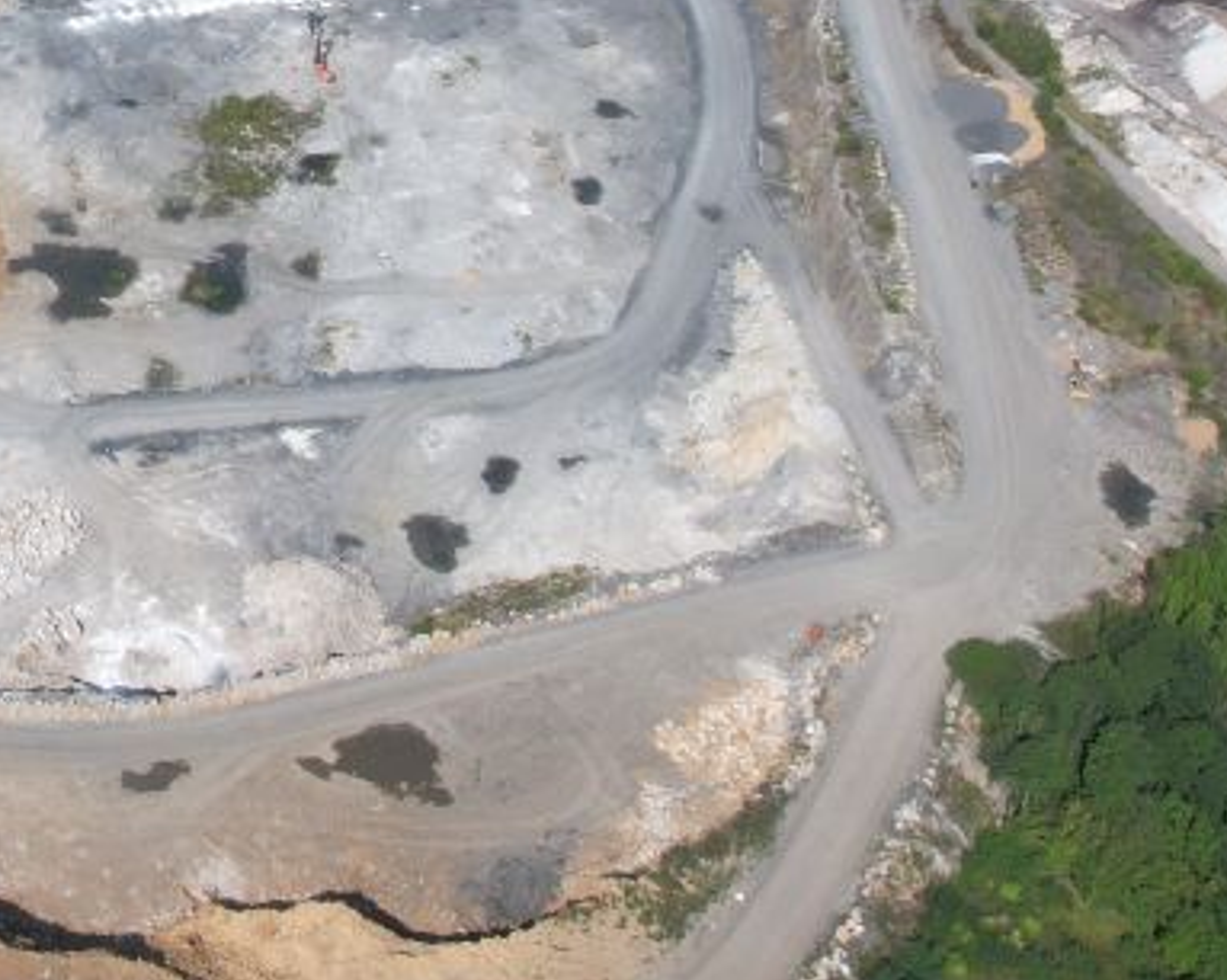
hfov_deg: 25.7
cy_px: -261
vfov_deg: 20.4
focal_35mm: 69
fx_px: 2504
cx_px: -83
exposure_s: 1/1600
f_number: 2.8
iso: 110
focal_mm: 8.38
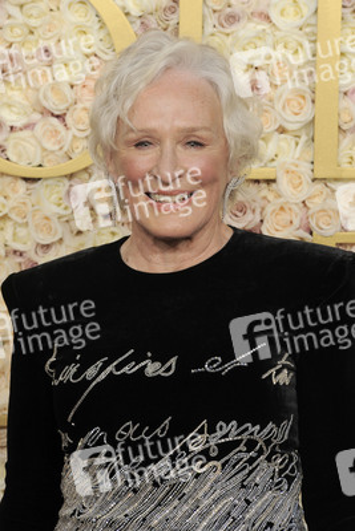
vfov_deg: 12.1
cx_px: 178
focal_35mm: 170
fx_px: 2512
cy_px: 266
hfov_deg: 8.1
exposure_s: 1/400
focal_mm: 170
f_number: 10
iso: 800
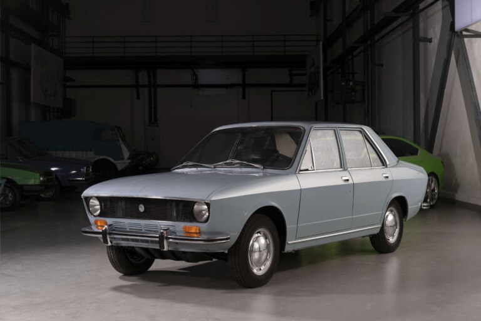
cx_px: 240
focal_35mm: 58
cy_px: 160
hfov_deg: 34.5
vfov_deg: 23.4
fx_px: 775
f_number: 8
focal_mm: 58
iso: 100
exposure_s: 1.6
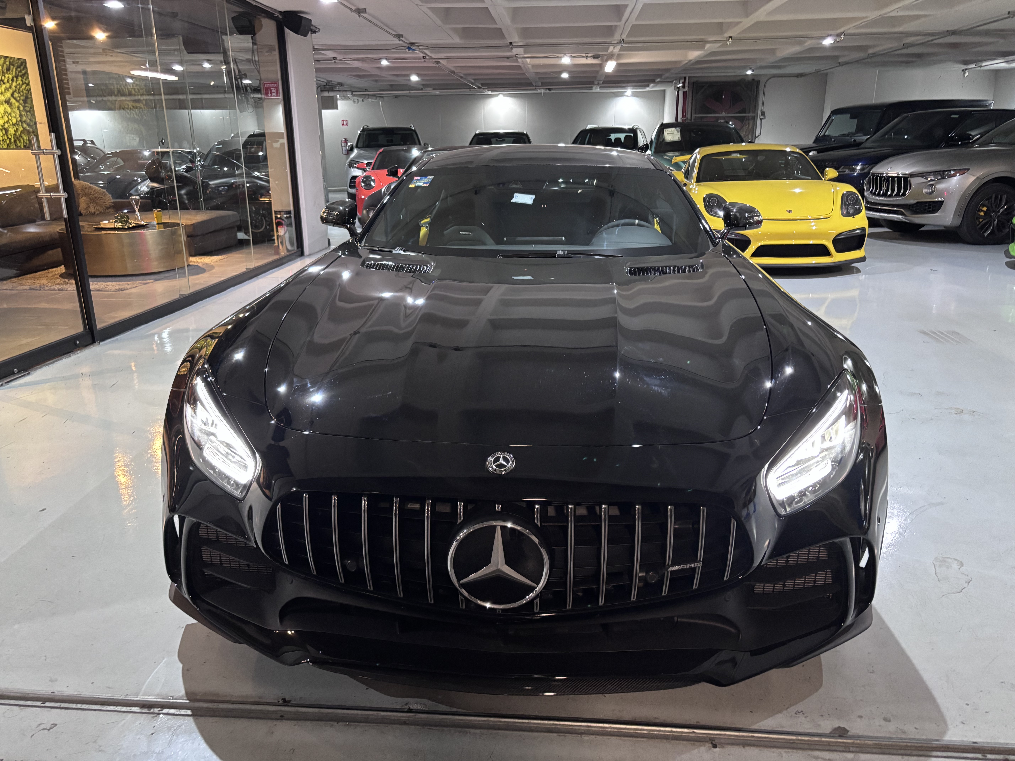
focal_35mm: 26
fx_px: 762
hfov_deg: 67.3
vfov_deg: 53.1
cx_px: 508
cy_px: 380
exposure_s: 1/40
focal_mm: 5.96
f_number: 1.6
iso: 500
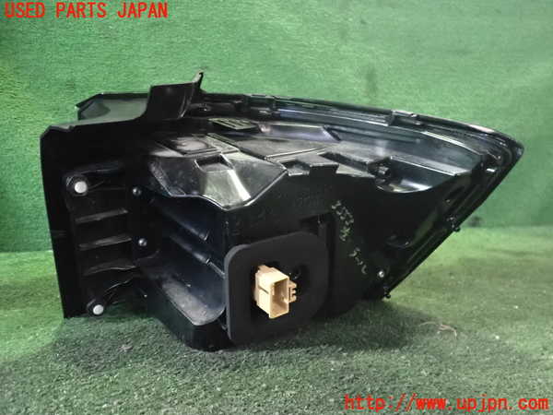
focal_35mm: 30
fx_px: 479
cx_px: 276
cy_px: 208
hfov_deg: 60.0
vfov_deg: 46.8
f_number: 2.3
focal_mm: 5.4
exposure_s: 1/60
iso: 2000
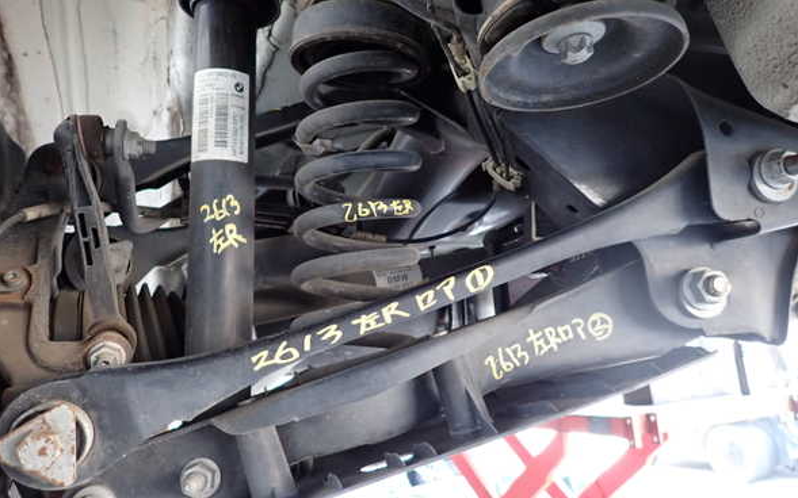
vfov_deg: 46.0
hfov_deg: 68.4
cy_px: 250
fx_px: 587
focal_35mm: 27
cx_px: 404
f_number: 2
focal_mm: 4.5
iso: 320
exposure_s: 1/30
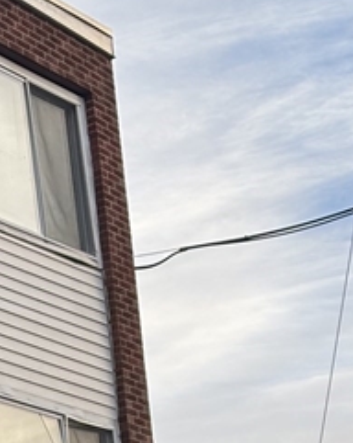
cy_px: 619
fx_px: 2121
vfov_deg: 11.5
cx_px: -151
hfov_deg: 9.3
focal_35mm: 162
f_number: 1.6
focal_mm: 5.96
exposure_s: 1/385
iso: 32
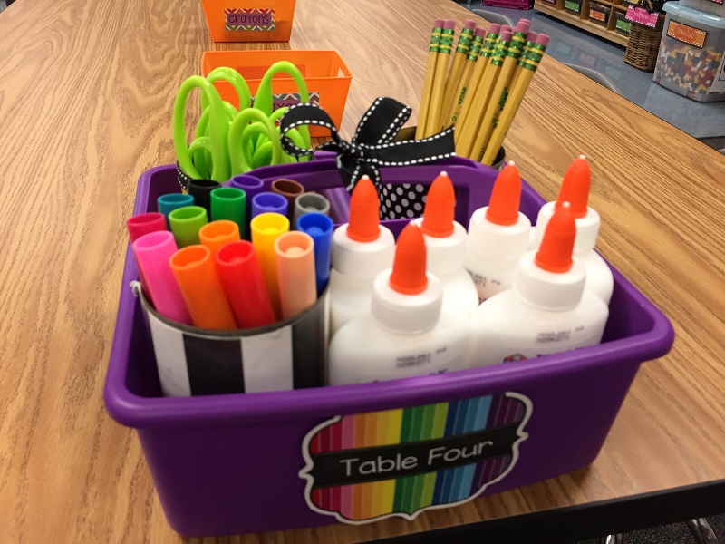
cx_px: 362
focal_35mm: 29
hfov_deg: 61.7
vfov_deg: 48.2
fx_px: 607
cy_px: 272
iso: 50
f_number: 2.2
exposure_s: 1/30
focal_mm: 4.15
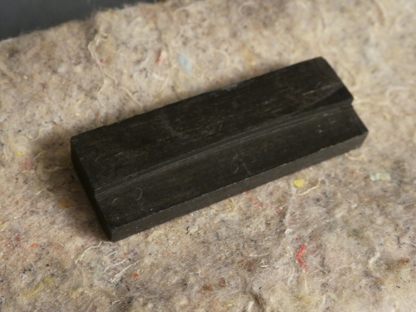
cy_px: 156
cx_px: 208
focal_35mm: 65
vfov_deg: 22.6
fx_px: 781
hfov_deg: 29.8
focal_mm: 11.7
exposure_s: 1/80
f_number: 4.4
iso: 800
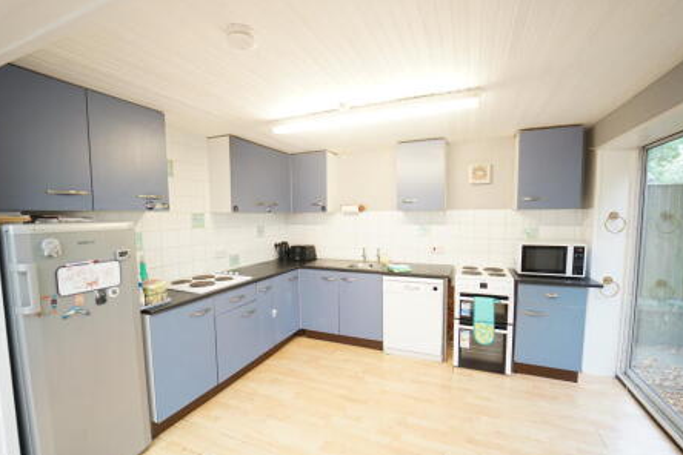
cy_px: 242
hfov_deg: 100.4
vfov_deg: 77.2
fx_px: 285
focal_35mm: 15
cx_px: 349
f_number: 2.8
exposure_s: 1/60
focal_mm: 14
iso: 500
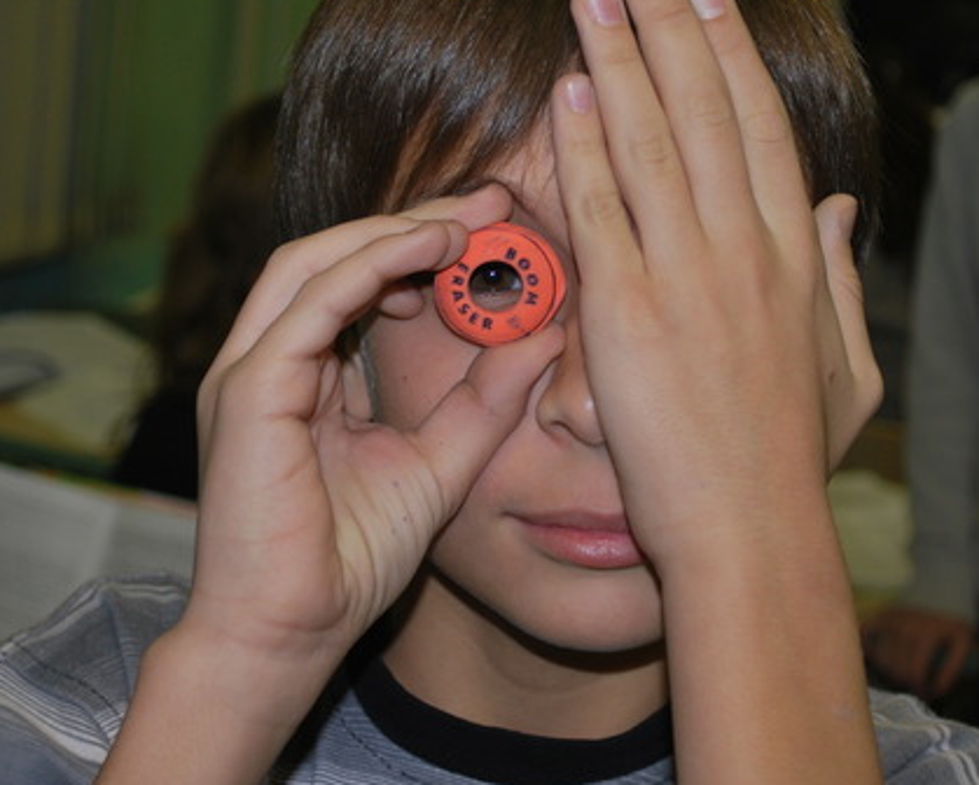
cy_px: 353
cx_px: 495
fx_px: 2494
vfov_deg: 17.9
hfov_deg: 22.2
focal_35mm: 86
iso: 200
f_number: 5.3
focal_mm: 40
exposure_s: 1/60
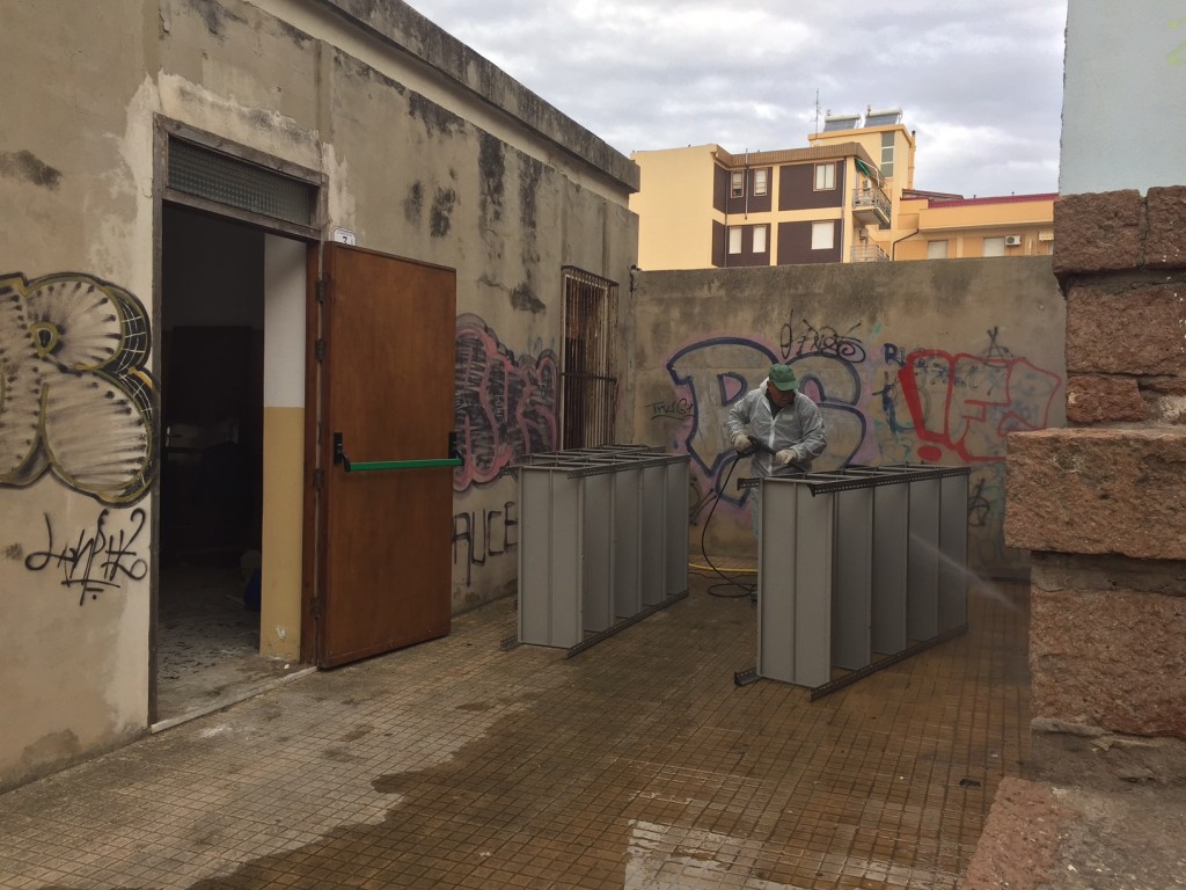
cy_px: 445
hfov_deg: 61.7
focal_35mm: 29
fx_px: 994
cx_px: 593
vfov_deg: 48.2
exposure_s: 1/200
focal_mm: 4.15
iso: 32
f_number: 2.2
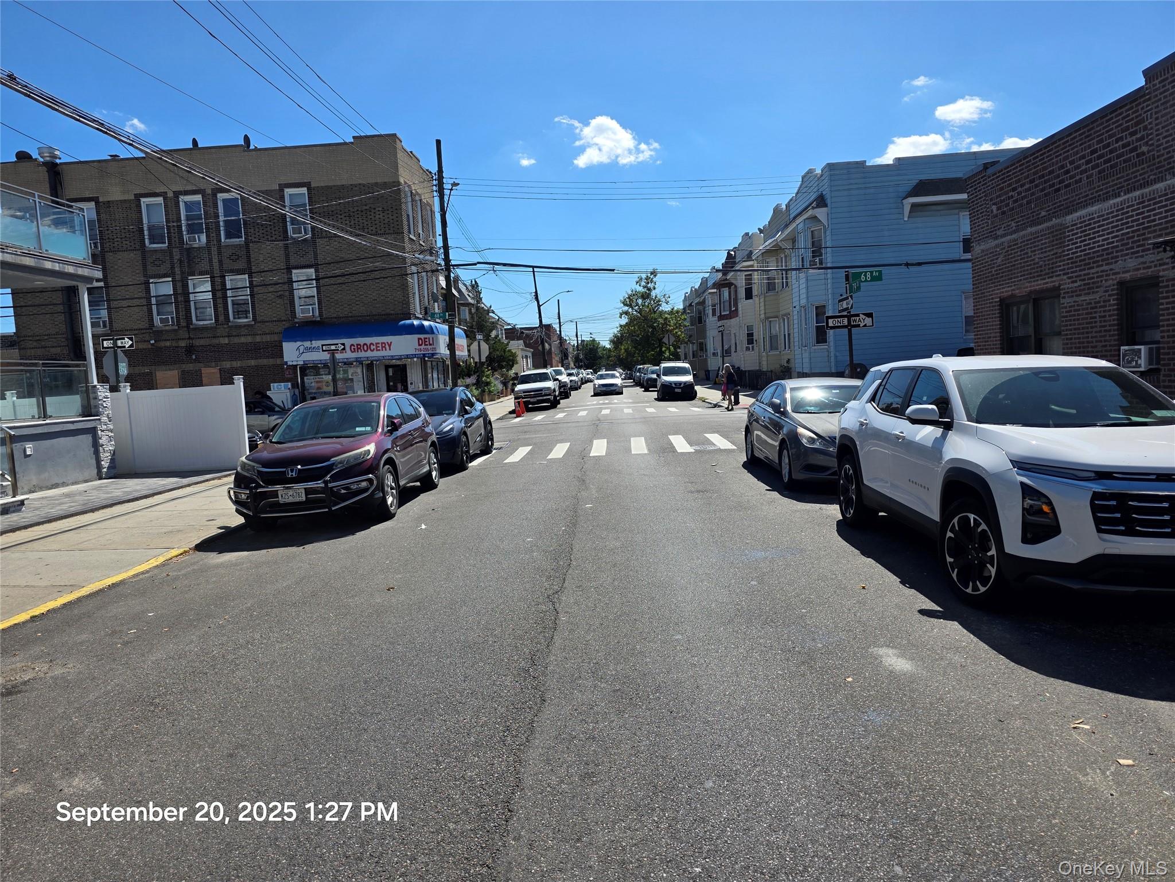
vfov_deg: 58.9
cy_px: 441
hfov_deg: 73.9
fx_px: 781
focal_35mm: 23
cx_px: 588
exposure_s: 1/7333
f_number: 1.7
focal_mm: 6.3
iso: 80
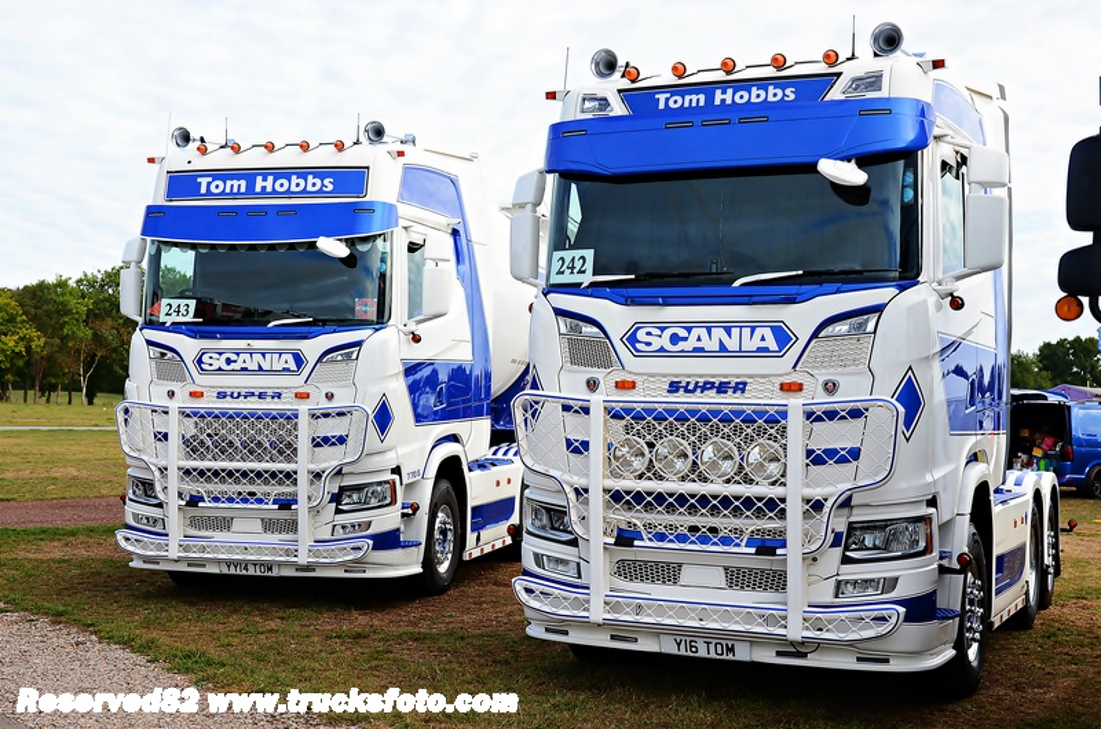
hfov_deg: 41.2
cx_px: 550
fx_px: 1465
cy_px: 364
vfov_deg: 28.0
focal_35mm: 48
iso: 250
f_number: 5.6
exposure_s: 1/400
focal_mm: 32
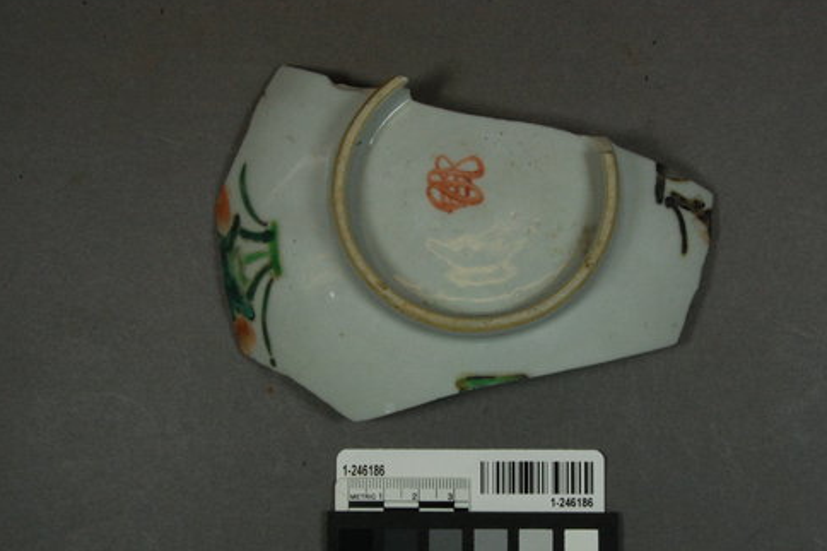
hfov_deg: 33.6
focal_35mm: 60
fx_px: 1367
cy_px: 305
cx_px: 452
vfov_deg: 22.7
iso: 1600
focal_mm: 35
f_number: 29
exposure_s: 1/50
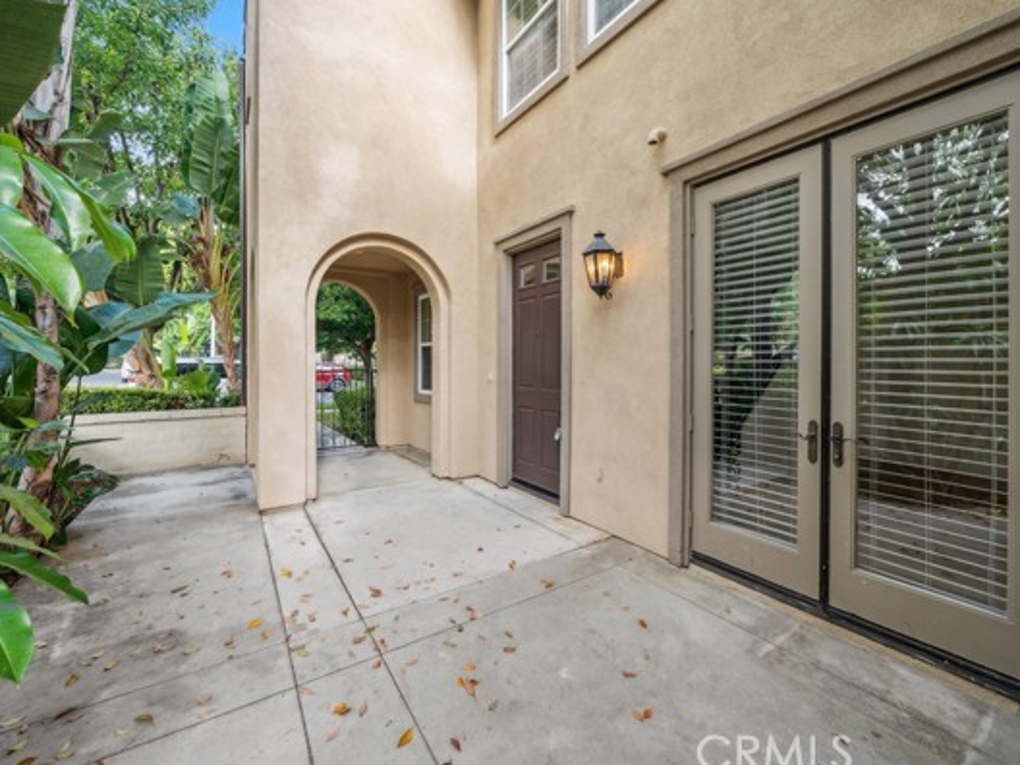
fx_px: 413
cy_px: 368
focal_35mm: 14
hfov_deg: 102.0
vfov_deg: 85.6
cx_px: 524
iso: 400
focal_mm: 12
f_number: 8
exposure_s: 1/50
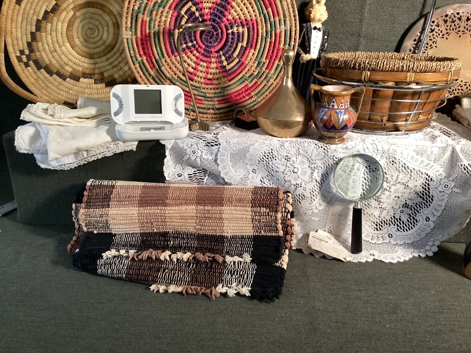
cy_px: 176
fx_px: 422
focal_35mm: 31
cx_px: 236
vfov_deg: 45.4
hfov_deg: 58.3
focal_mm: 3.3
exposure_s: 1/50
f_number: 2.4
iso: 200
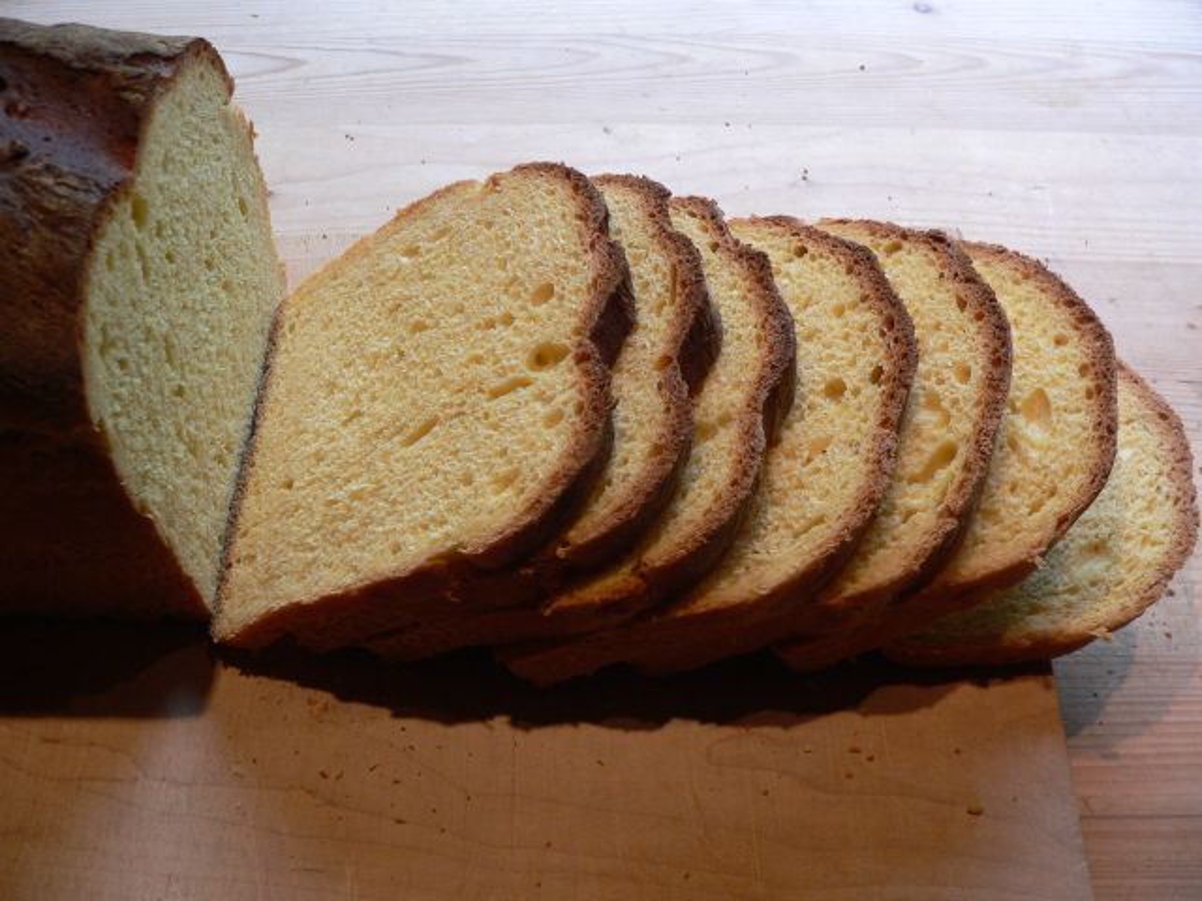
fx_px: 1250
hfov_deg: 51.4
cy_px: 450
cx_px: 601
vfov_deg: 39.7
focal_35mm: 36
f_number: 2.8
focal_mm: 6
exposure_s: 1/60
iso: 200
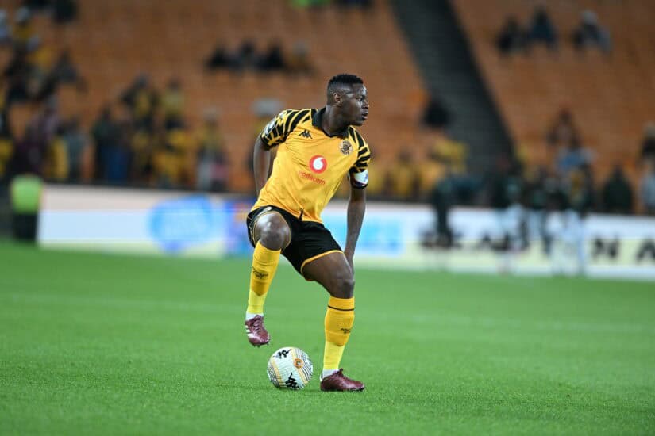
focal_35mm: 400
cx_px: 328
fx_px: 7277
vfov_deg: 3.4
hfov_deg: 5.2
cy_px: 218
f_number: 3.2
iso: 3200
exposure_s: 1/800
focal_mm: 400
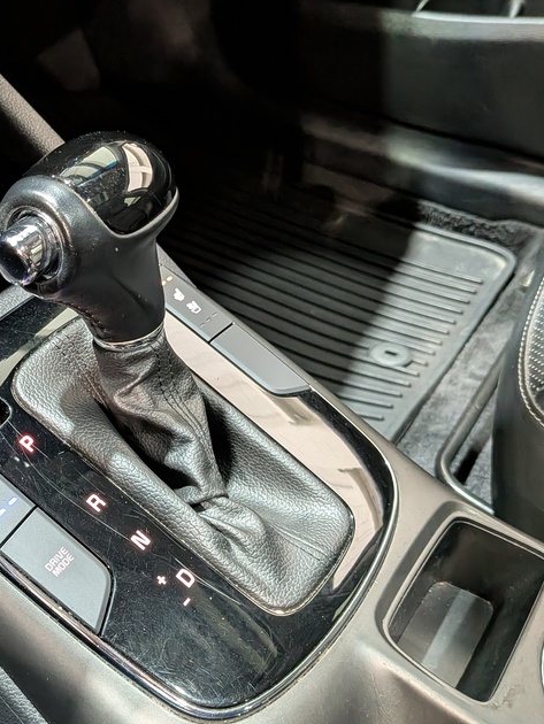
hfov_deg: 35.9
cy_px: 395
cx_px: 130
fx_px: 817
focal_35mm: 39
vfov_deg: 47.8
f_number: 1.7
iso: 628
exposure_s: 1/40
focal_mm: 4.53
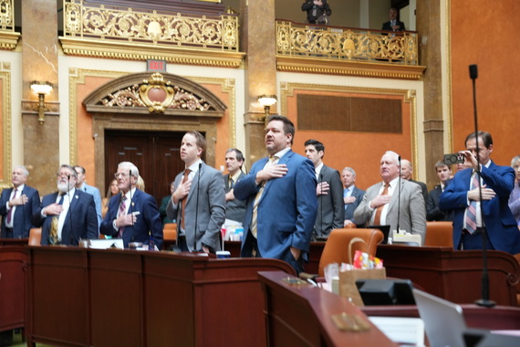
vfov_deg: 28.5
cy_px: 174
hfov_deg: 41.8
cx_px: 260
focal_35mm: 47
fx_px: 682
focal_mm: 47.2
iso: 2000
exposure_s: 1/125
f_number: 4
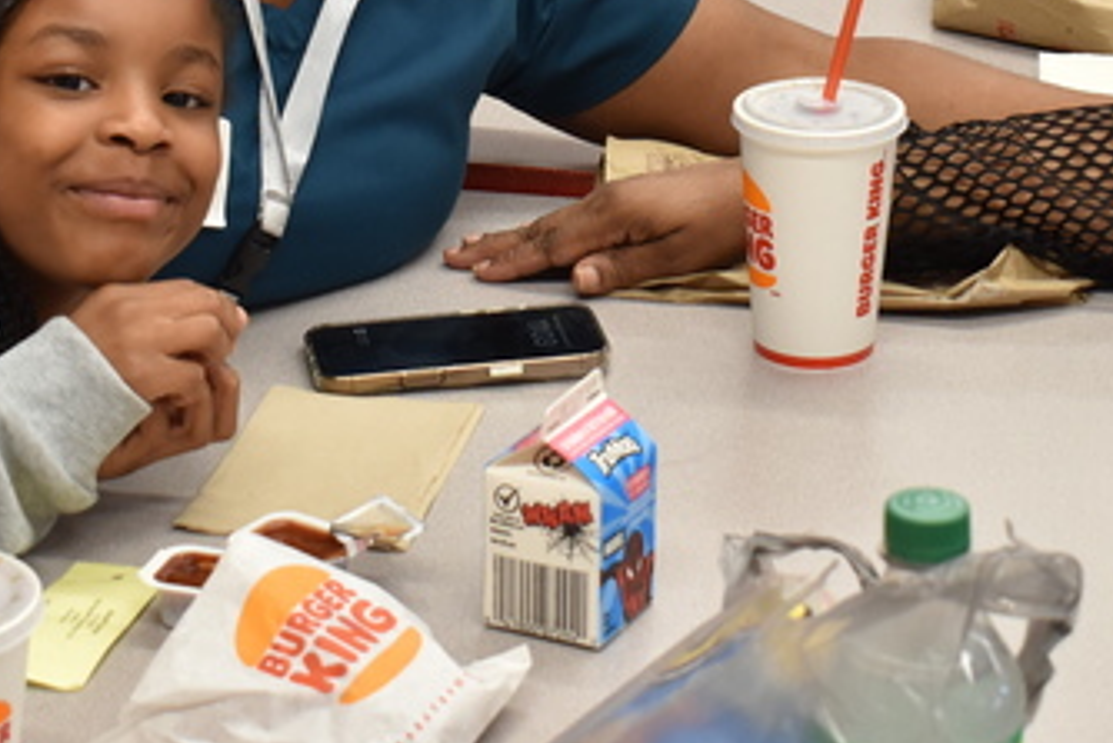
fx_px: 3557
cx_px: 803
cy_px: -93
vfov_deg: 11.7
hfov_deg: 17.7
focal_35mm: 115
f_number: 7.1
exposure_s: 1/50
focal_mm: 32
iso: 720
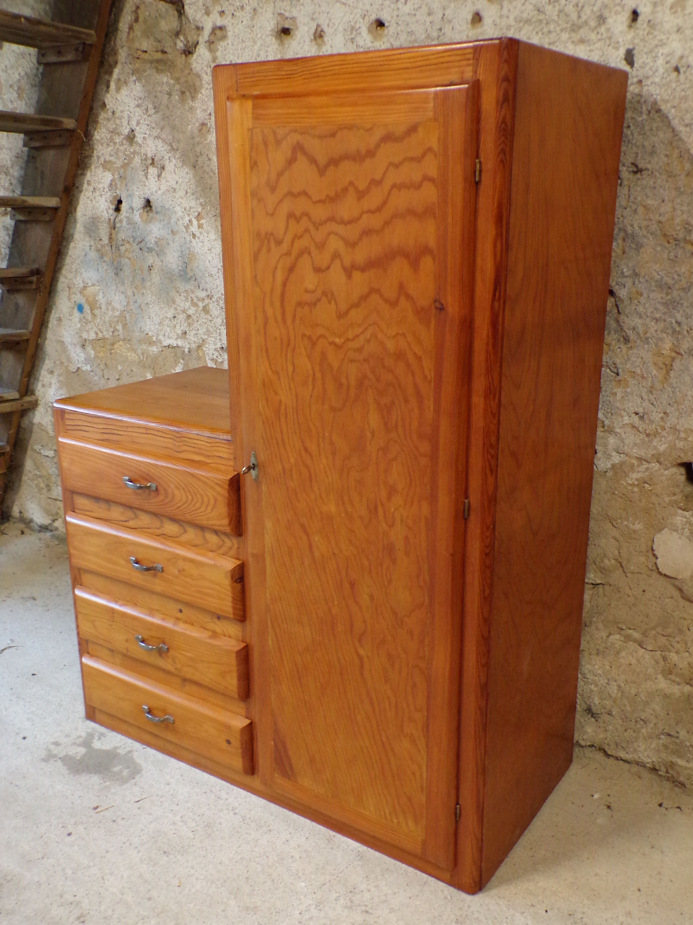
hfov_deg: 44.2
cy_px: 462
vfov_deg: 56.8
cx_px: 346
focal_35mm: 32
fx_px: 854
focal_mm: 5.8
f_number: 3.2
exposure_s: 1/17
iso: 386
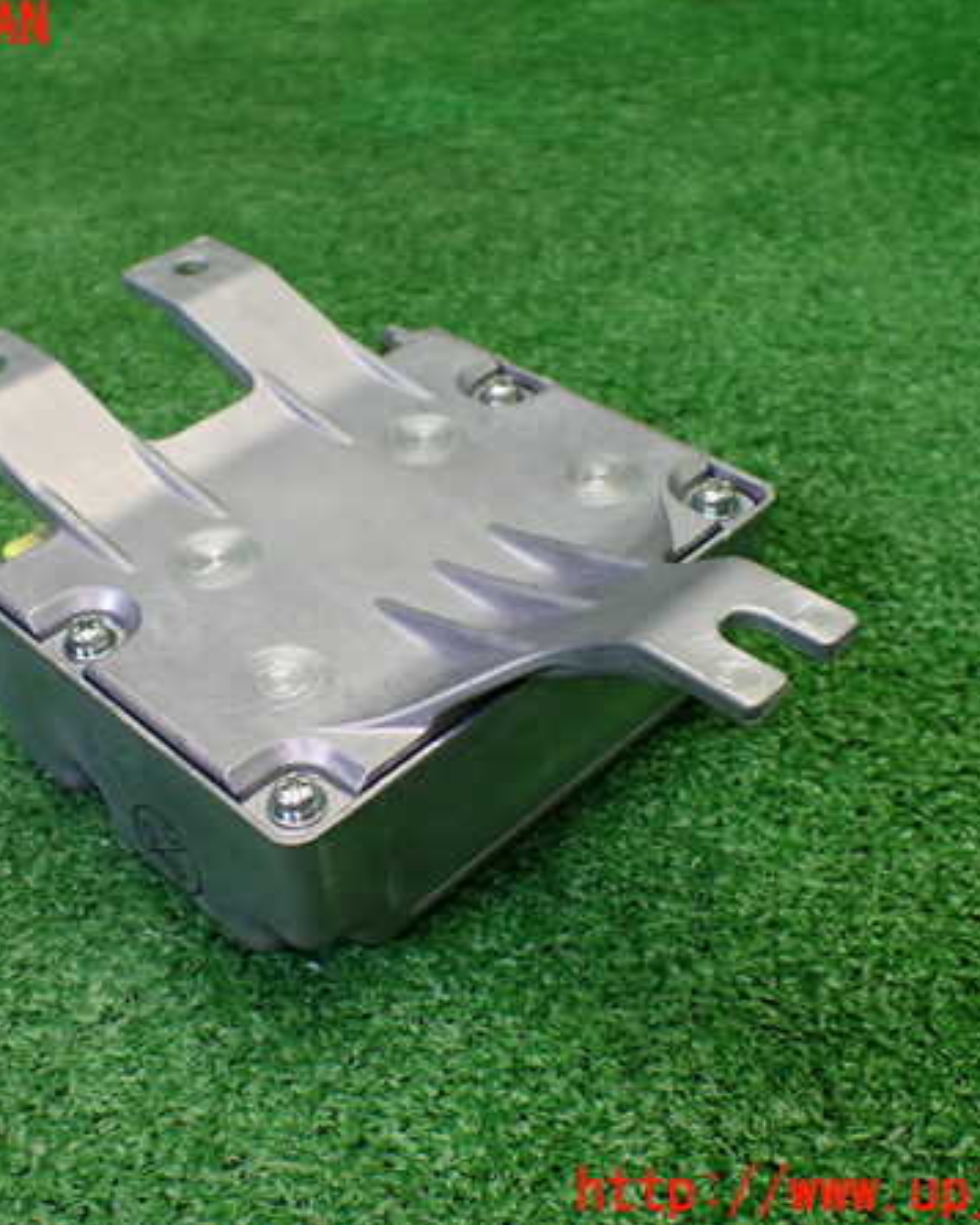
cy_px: 610
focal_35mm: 42
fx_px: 1522
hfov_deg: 35.5
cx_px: 373
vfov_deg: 43.8
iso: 400
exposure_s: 1/125
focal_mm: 5.79
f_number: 2.4
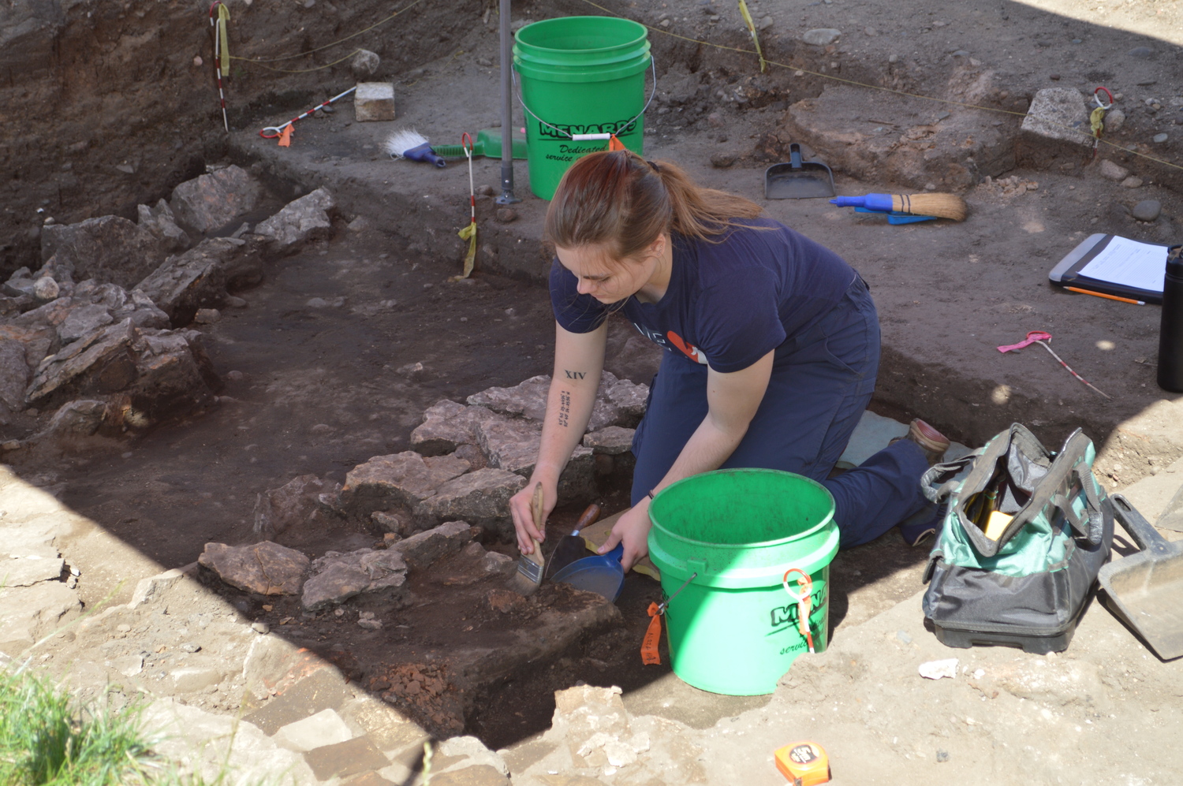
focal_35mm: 82
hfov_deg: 24.6
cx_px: 592
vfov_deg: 16.5
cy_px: 393
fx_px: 2708
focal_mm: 55
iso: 160
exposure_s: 1/125
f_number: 5.6
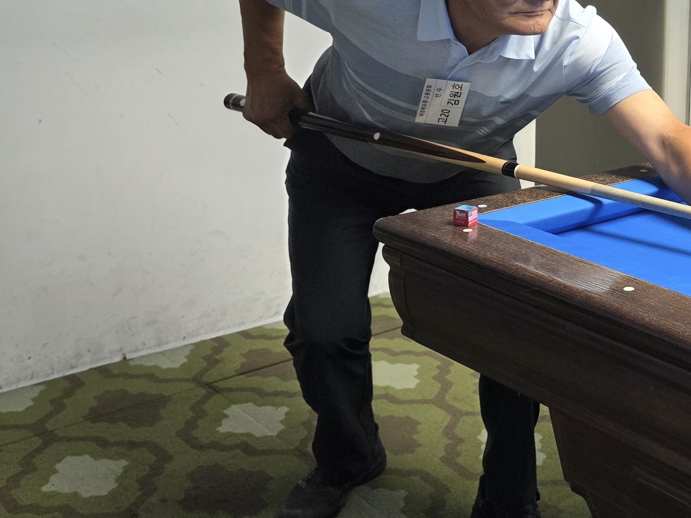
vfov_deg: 27.2
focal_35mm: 52
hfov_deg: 32.1
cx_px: 778
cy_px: 70
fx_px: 1038
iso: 200
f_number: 1.7
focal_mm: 6.3
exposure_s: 1/120
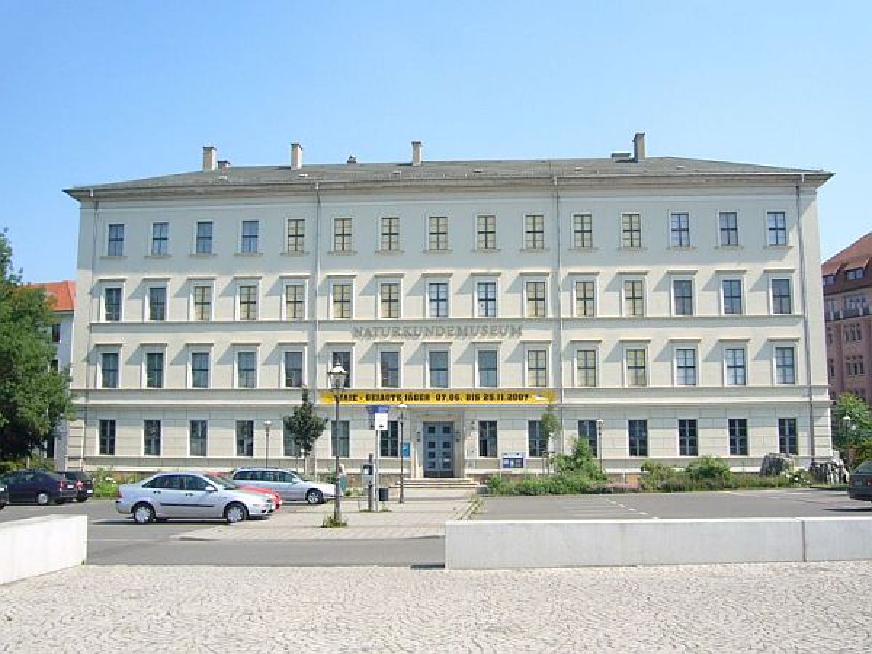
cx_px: 436
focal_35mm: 35
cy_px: 327
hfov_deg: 52.6
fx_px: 882
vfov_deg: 40.7
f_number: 5.6
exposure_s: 1/250
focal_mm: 4.6
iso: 80
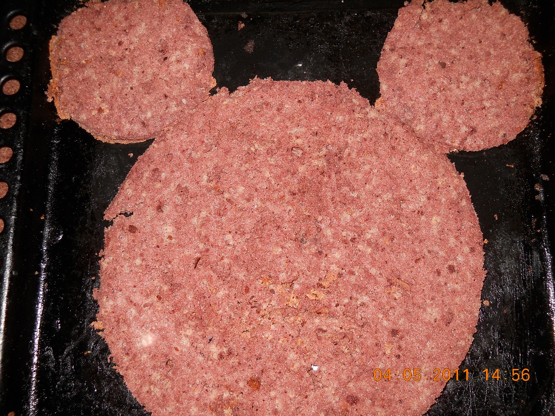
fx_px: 657
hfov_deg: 45.8
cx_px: 278
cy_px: 208
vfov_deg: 35.1
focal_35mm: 41
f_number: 3.1
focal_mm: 6.72
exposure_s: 1/30
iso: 80
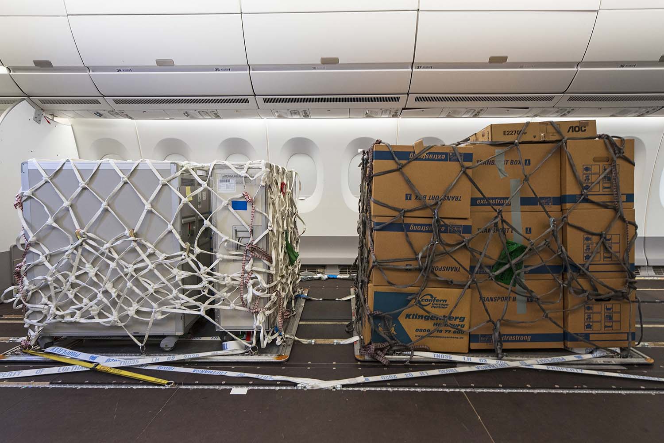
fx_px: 443
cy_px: 222
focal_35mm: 24
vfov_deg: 53.2
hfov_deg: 73.7
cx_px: 332
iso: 1600
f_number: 8
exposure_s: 1/20
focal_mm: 24
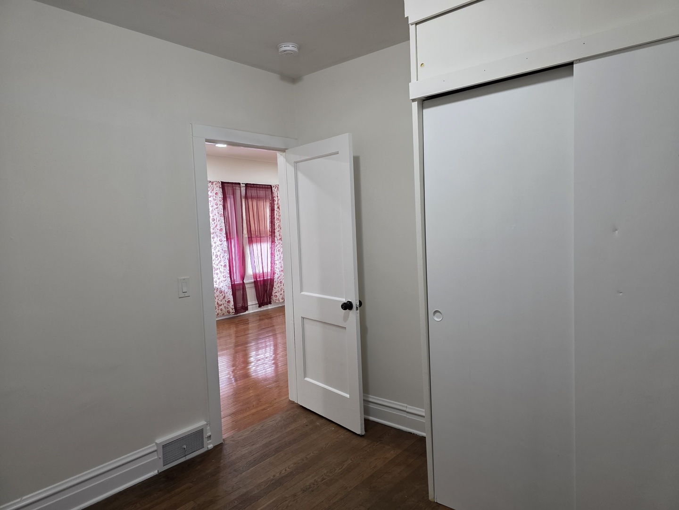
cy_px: 255
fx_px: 451
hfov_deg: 73.9
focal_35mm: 23
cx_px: 340
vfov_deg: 58.9
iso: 320
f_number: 1.7
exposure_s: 1/120
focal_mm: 6.3
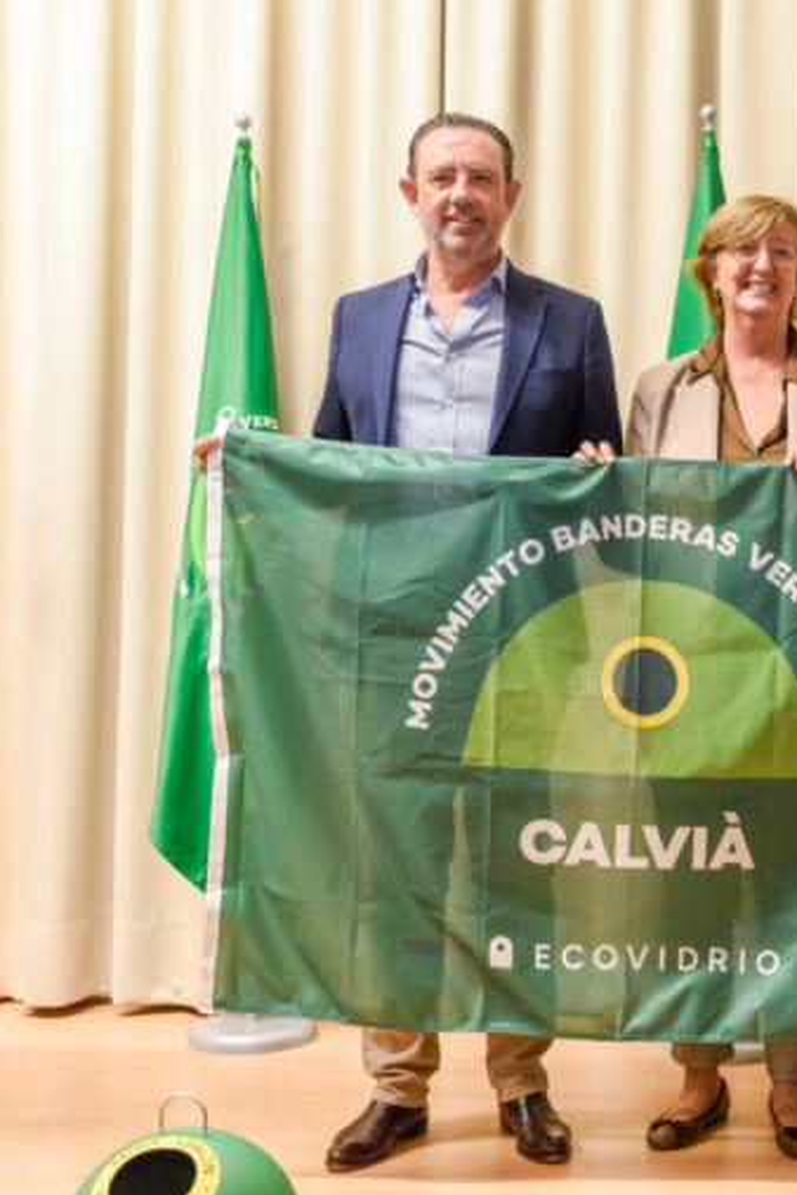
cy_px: 599
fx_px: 1760
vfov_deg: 37.5
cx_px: 755
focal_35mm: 53
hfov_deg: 24.6
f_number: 4
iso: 2500
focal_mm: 35
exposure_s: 1/100
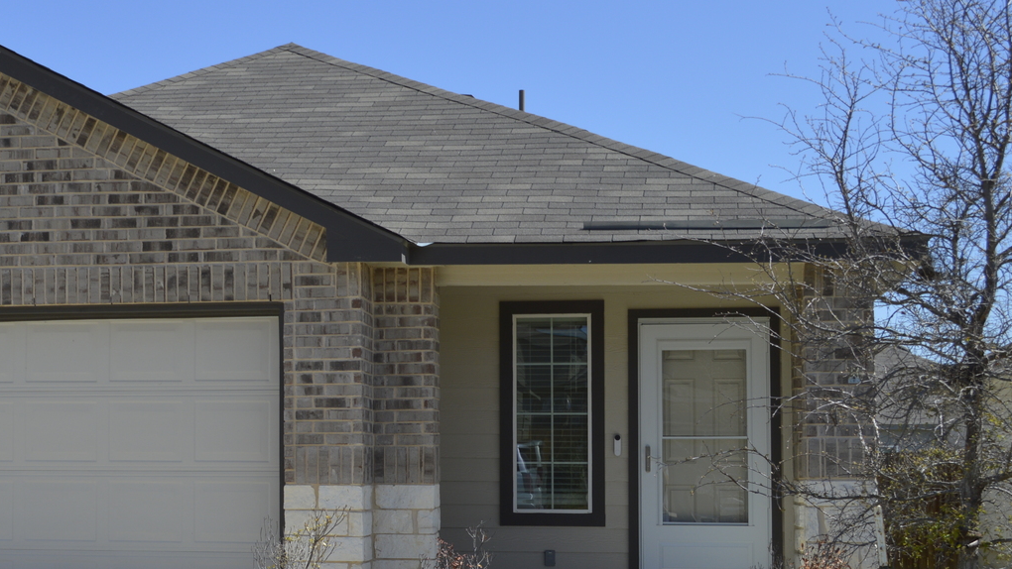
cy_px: 374
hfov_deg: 29.6
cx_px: 229
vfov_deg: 17.2
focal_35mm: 70
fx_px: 1879
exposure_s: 1/250
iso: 100
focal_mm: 28
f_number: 8
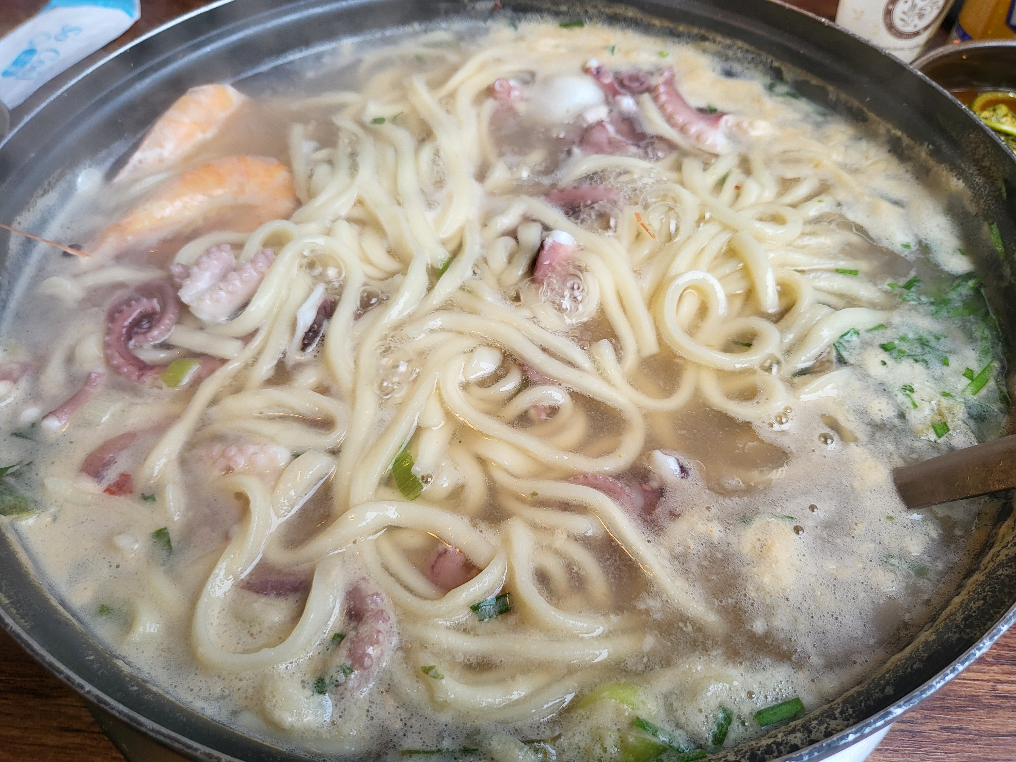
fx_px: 763
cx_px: 508
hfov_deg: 67.3
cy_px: 381
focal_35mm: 26
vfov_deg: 53.1
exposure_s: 1/206
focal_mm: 4.25
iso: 50
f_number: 1.8
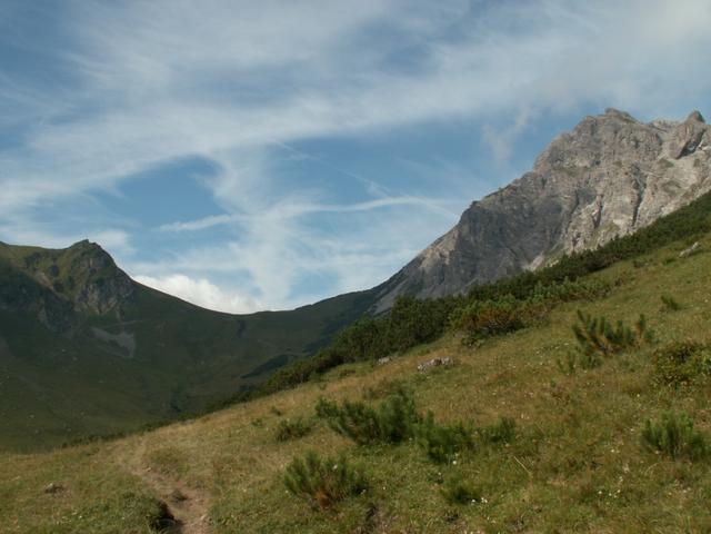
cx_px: 356
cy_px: 267
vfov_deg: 40.7
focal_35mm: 35
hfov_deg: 52.6
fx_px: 719
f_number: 7.1
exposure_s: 1/250
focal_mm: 5.86
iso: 50
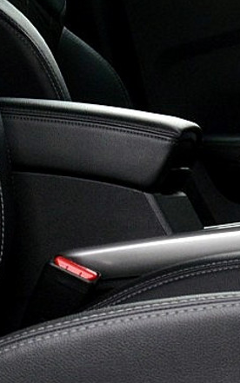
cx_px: 454
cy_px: 84
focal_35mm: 133
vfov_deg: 15.6
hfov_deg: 9.3
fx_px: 1391
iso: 800
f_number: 8
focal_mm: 20
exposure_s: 1/60
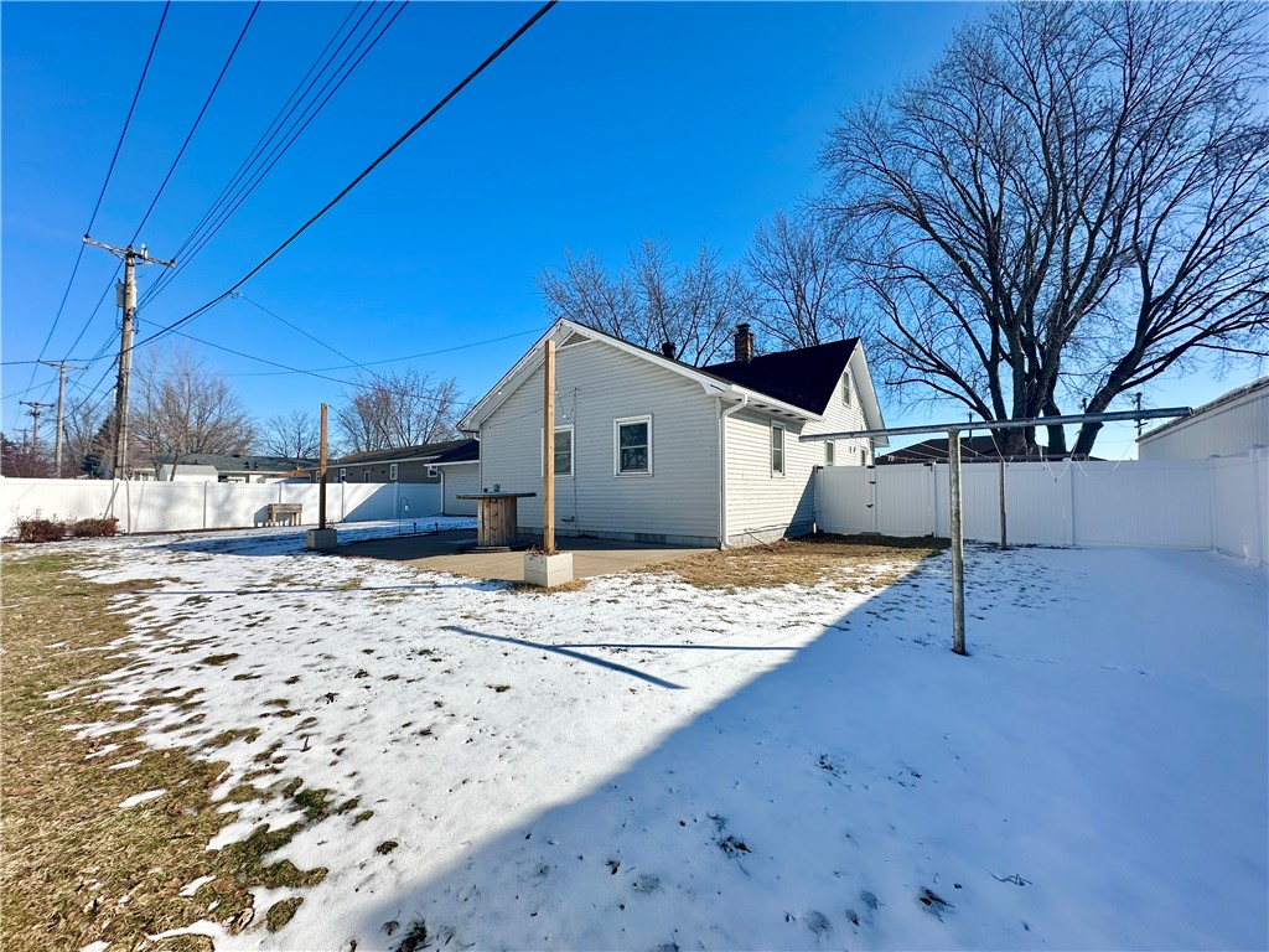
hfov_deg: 102.1
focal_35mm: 14
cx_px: 634
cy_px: 476
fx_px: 513
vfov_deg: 85.7
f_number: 2.2
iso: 50
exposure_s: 1/3125
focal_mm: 2.22
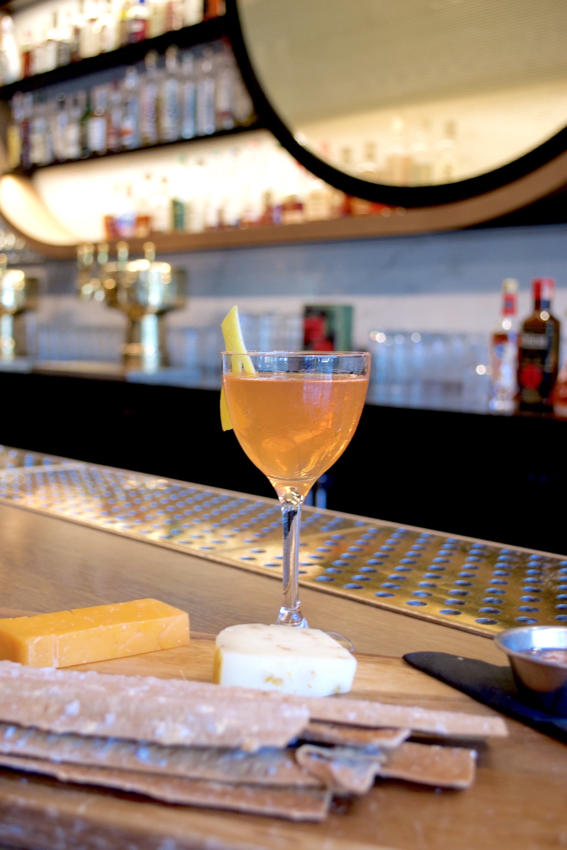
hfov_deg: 30.8
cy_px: 425
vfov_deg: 45.0
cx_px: 284
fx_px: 1028
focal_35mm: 44
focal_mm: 29
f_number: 4.5
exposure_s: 1/20
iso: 400
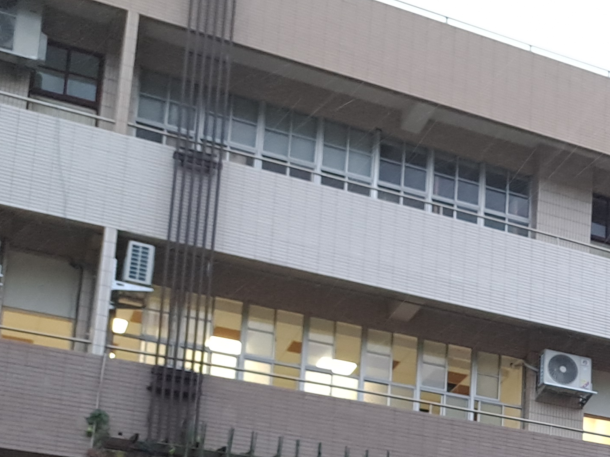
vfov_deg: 17.7
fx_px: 1374
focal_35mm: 78
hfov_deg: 20.4
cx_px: 980
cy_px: 594
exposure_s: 1/60
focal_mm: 5.23
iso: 250
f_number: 1.8
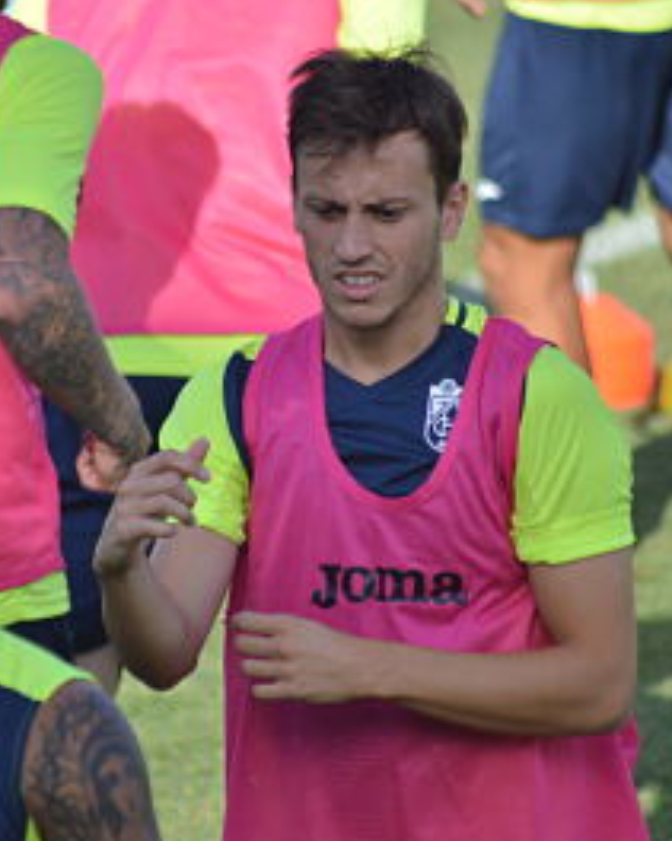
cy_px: 420
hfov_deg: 2.4
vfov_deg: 3.0
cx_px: 306
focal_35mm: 640
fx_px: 15920
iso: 400
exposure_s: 1/1250
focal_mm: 300
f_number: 5.6
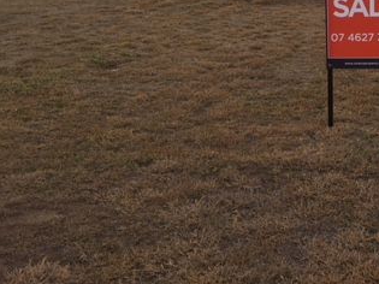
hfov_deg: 31.1
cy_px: 72
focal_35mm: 59
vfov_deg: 24.5
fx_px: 646
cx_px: 344
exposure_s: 1/587
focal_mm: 4.15
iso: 25
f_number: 2.2
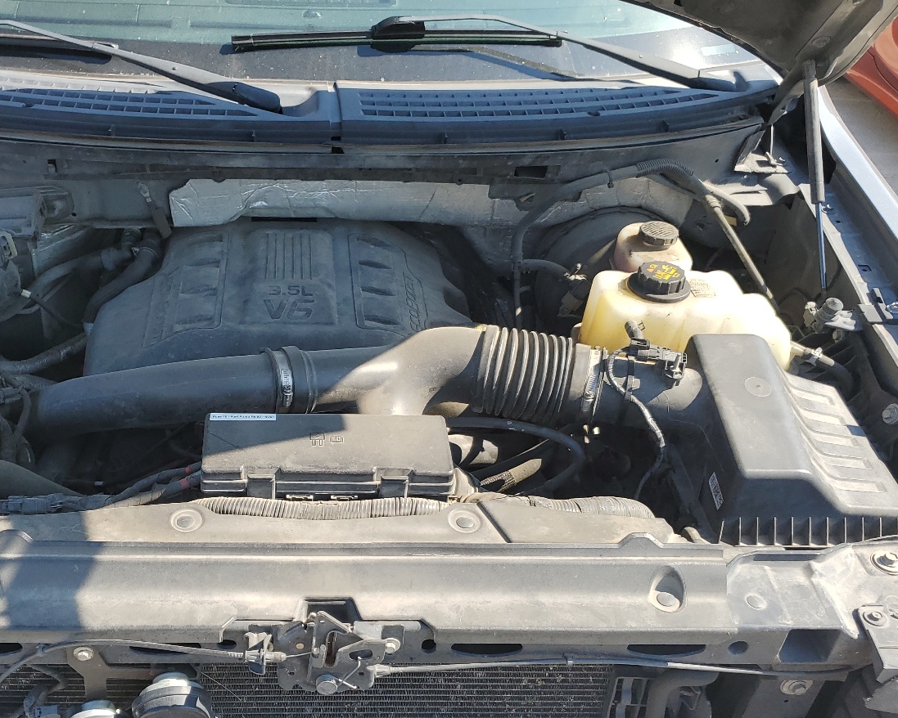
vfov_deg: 39.8
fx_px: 984
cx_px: 292
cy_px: 464
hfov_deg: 48.2
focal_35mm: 37
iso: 50
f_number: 1.5
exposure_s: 1/1111
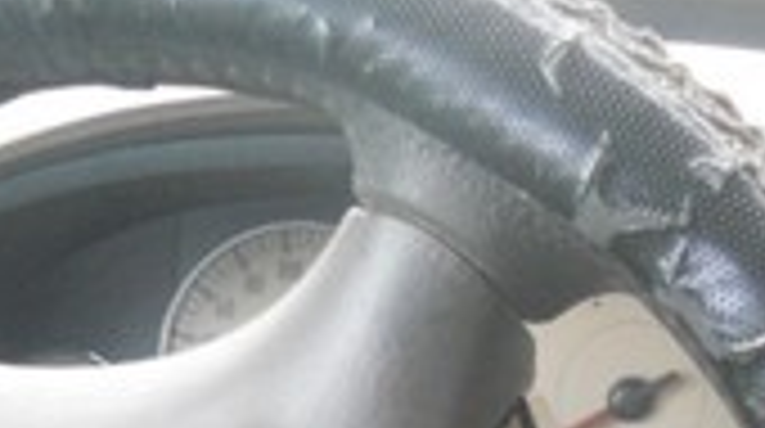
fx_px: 2106
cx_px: 216
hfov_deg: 20.5
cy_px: 833
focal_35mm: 104
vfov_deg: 10.7
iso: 320
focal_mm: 4.9
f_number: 3.2
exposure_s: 1/30
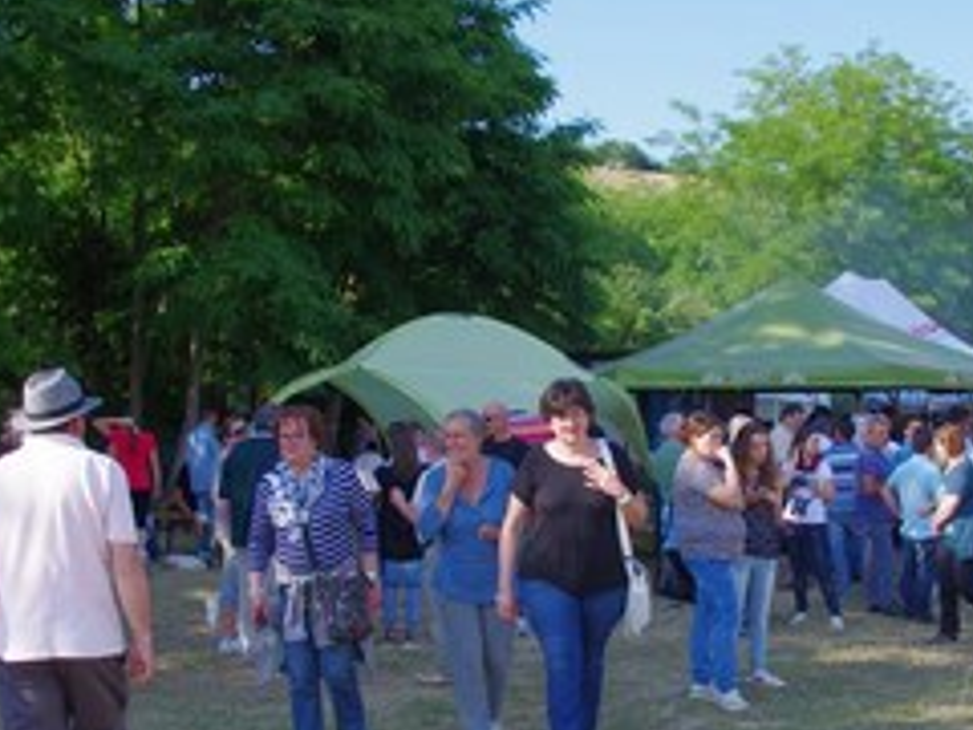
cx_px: 559
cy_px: 468
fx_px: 1518
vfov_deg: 26.9
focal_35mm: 54
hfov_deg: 35.5
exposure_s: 1/160
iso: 200
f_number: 6.3
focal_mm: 18
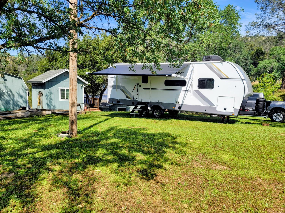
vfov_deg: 54.9
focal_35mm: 25
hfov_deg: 69.4
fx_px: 206
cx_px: 142
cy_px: 106
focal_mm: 7
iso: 20
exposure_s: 1/792
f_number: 1.8
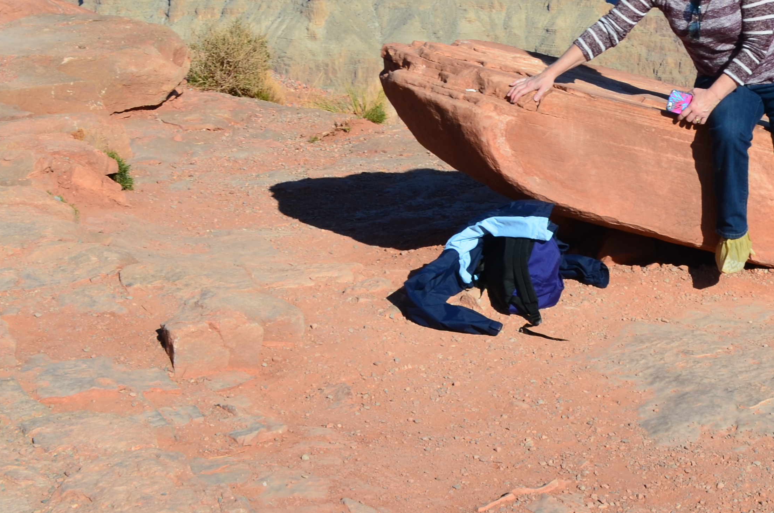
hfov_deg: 22.8
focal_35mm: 87
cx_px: 709
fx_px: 1867
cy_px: -17
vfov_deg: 15.3
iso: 100
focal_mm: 26
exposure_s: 1/160
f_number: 11
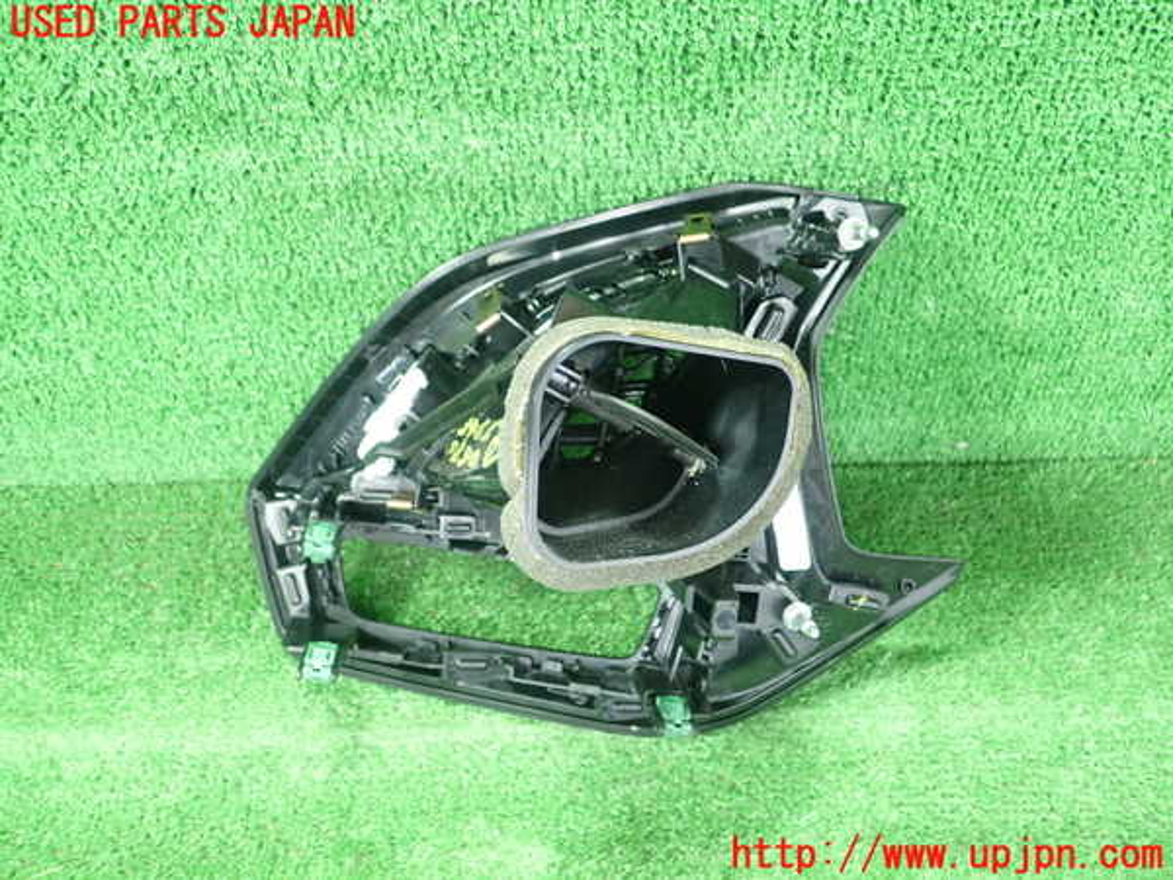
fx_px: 1017
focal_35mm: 30
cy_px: 440
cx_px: 586
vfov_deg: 46.8
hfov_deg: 60.0
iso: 800
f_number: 2.3
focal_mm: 5.5
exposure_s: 1/60
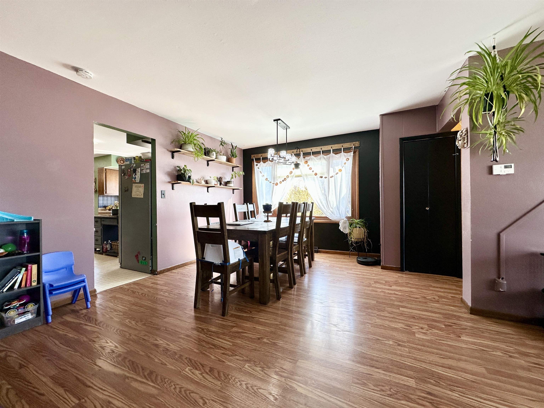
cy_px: 204
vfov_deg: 85.7
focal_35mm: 14
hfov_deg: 102.1
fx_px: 220
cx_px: 272
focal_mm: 2.22
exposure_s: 1/120
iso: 64
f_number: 2.2
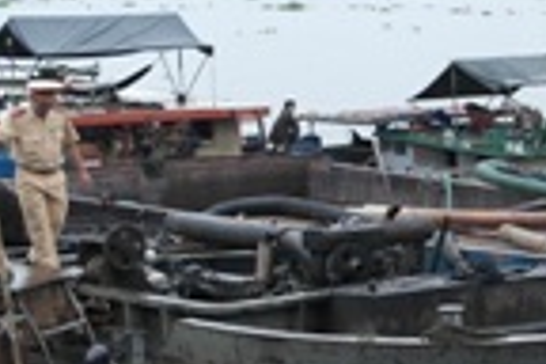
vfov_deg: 10.2
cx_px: 701
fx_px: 2032
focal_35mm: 134
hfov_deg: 14.7
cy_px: 290
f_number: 5
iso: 100
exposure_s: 1/160
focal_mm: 28
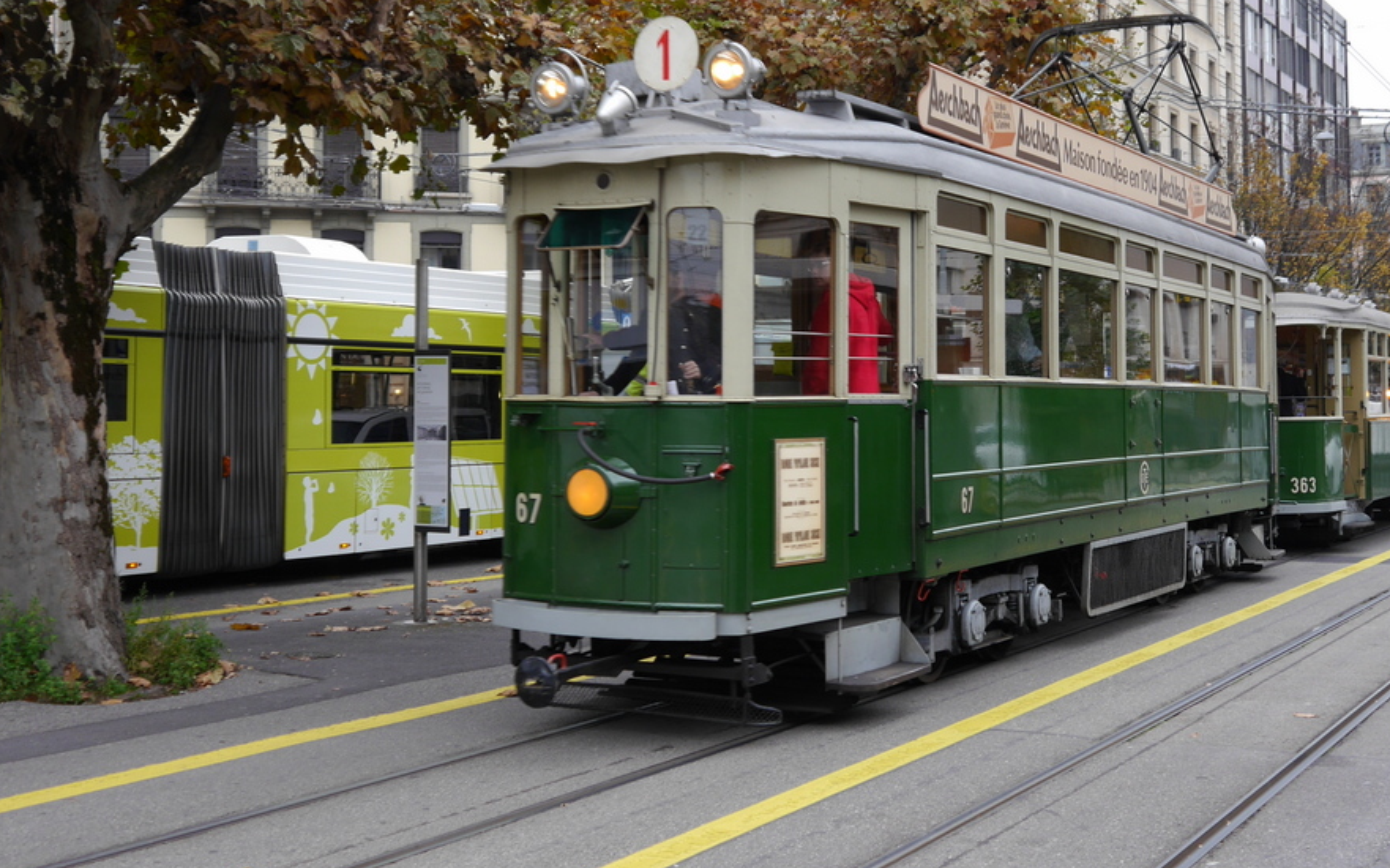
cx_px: 814
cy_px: 322
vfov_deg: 24.8
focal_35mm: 52
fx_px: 1969
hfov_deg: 38.8
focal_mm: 18
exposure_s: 1/100
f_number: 4
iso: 160
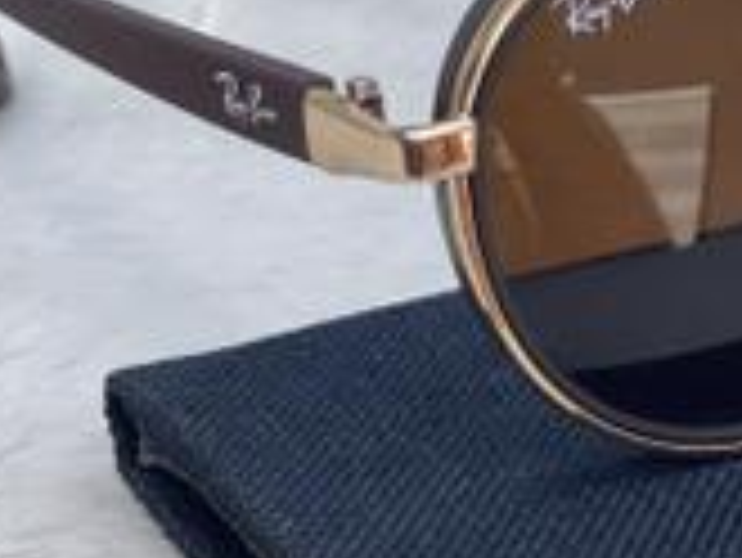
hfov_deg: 13.5
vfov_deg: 10.4
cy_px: 158
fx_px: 3067
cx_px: 843
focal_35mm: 143
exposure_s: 1/235
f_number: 2
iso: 32
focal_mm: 6
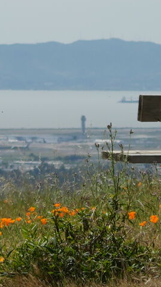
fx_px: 3615
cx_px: -34
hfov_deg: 2.5
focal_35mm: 476
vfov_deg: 4.5
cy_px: -152
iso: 200
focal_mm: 50
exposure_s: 1/2500
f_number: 4.5
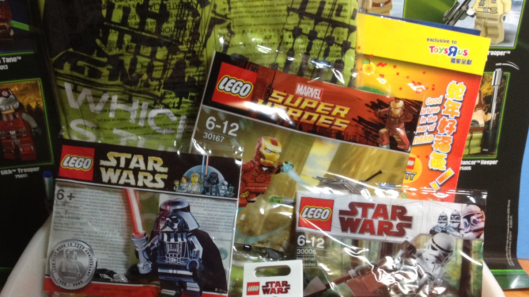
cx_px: 245
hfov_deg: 47.3
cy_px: 218
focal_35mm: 43
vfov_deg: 27.4
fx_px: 603
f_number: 2.4
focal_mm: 4.28
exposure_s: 1/20
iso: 250
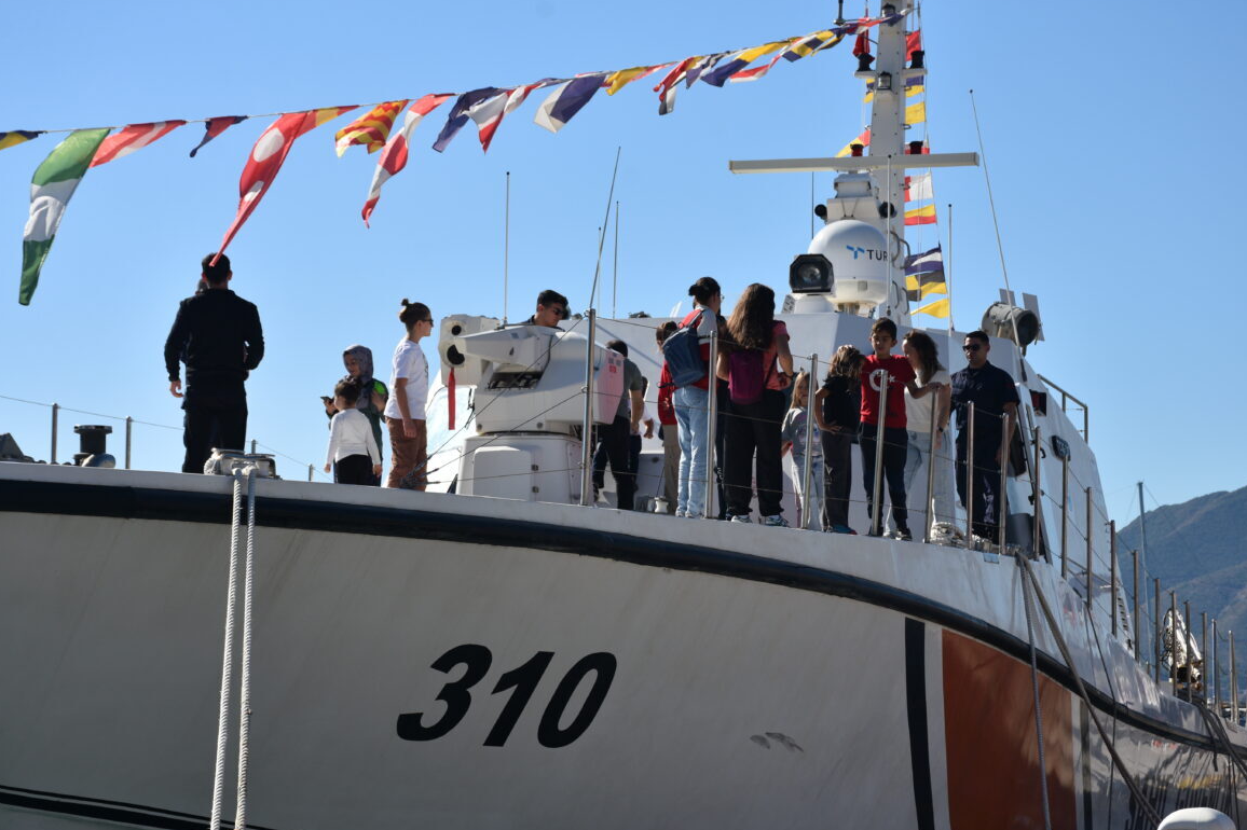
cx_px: 597
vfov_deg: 14.7
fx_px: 3220
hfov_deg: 21.9
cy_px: 435
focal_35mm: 93
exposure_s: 1/500
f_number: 8
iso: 125
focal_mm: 56
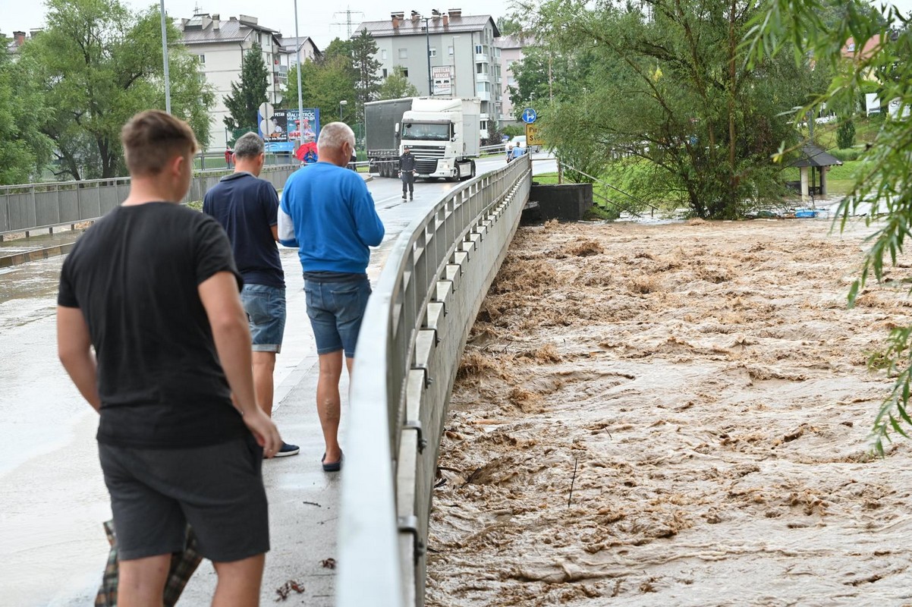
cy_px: 304
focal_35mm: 80
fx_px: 2025
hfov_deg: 25.4
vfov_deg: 17.0
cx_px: 456
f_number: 6.3
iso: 1000
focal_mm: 80
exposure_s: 1/250
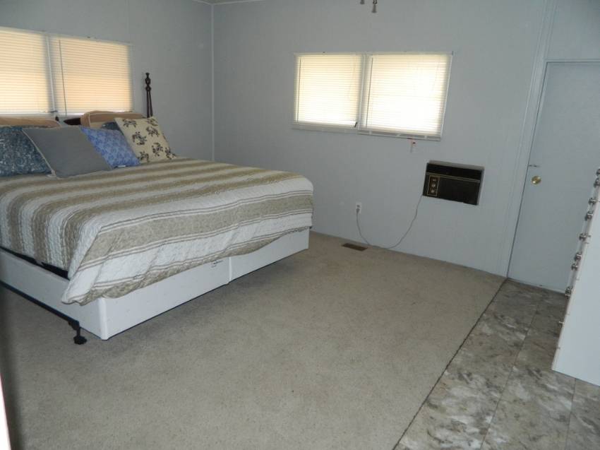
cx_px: 300
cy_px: 225
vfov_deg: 54.9
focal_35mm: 25
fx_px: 433
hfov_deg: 69.4
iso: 200
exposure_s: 1/30
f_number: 3.1
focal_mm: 4.5
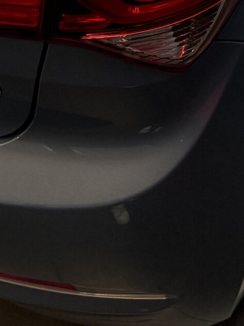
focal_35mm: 98
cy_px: -245
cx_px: 219
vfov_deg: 16.9
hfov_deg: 14.9
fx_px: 921
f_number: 1.78
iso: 200
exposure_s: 1/103
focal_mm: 6.76
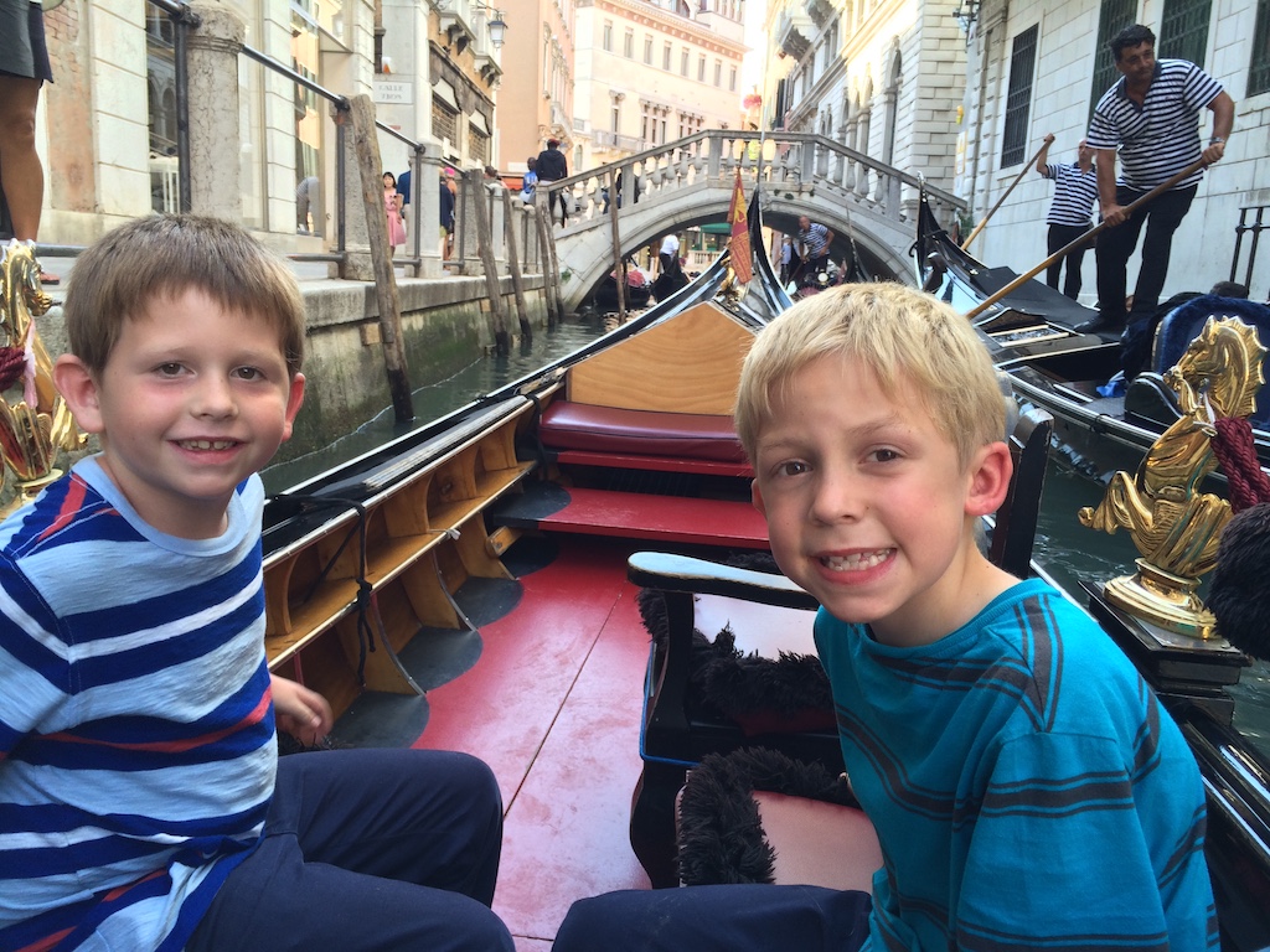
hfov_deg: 61.7
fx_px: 1064
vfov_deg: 48.2
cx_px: 635
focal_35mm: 29
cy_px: 476
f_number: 2.2
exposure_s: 1/120
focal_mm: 4.15
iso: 40
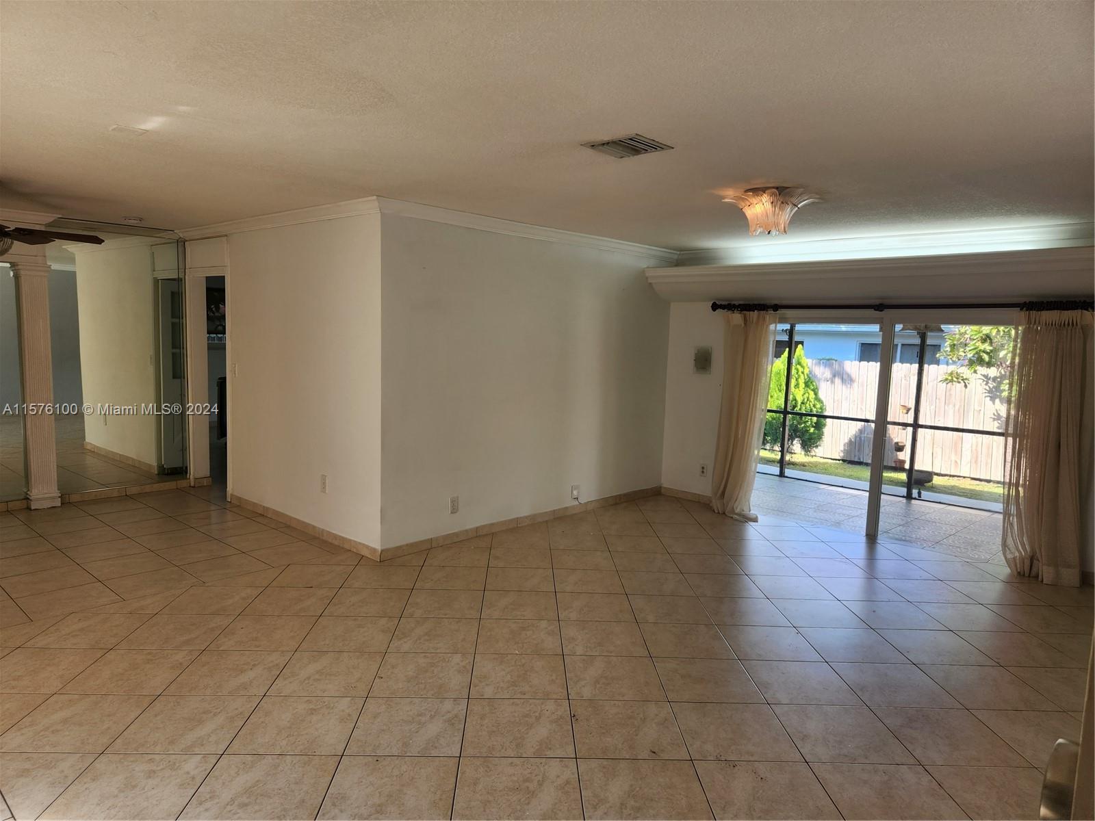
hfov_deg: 73.9
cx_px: 548
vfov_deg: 58.9
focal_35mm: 23
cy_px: 410
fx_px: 728
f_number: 1.8
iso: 40
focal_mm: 5.4
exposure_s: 1/120
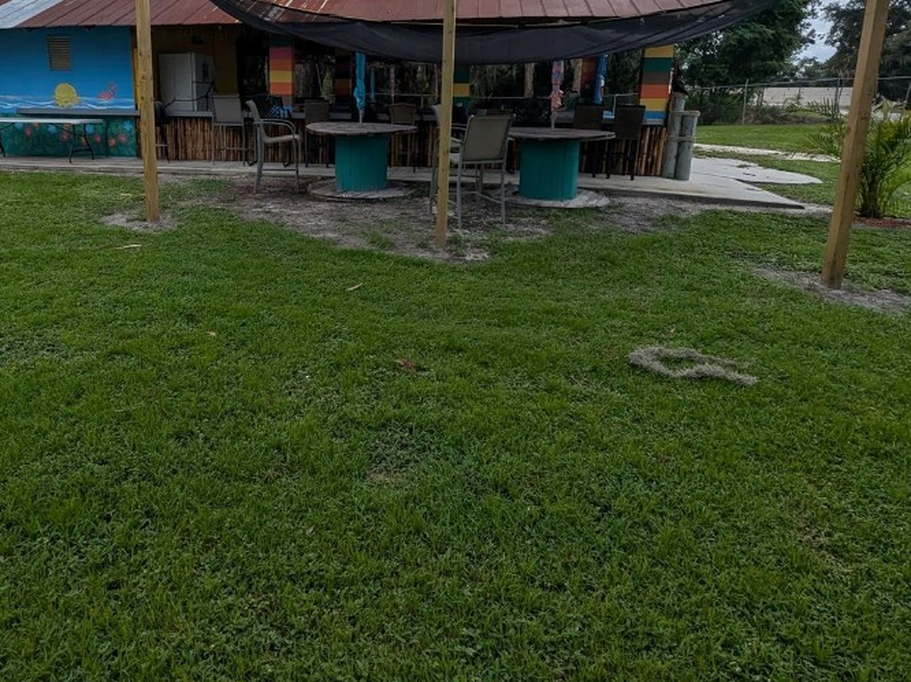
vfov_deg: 63.2
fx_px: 526
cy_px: 197
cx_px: 349
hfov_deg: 80.4
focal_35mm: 20
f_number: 2.2
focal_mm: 1.95
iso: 47
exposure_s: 1/3268
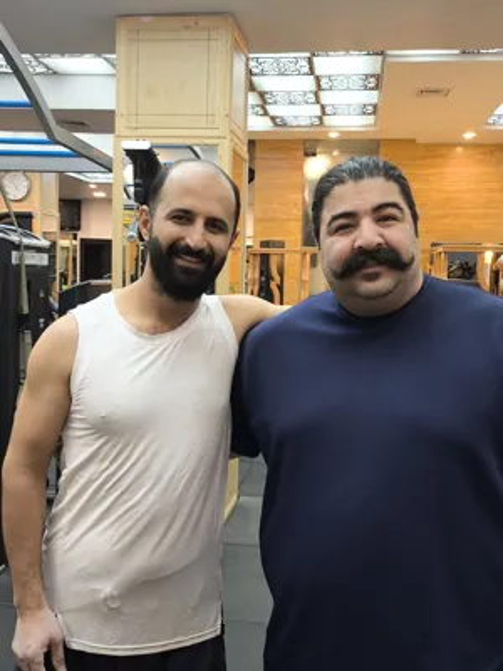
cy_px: 336
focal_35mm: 40
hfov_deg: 36.0
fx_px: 775
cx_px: 252
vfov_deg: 46.8
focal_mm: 4.71
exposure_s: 1/33.3
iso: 250
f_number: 1.7
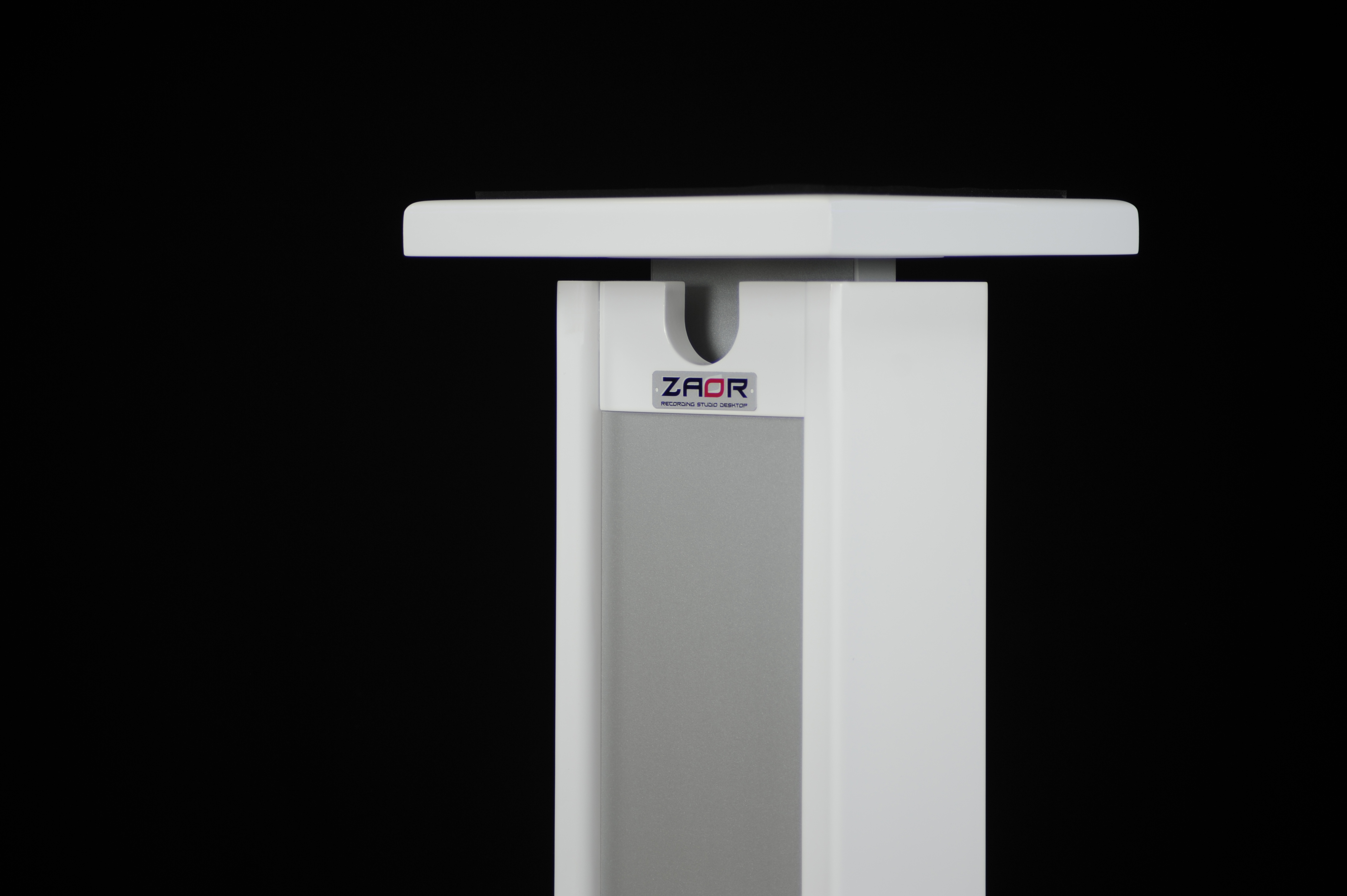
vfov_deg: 14.8
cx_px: 674
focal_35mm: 92
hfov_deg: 22.2
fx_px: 3440
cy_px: 448
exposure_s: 1/125
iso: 200
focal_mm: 92
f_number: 4
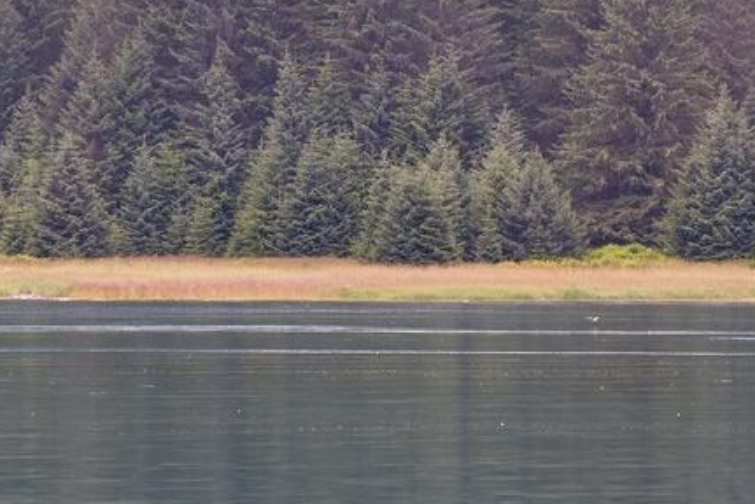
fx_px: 11521
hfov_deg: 3.8
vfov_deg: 2.5
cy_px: 203
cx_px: 452
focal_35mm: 549
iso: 320
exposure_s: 1/400
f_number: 5
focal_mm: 185
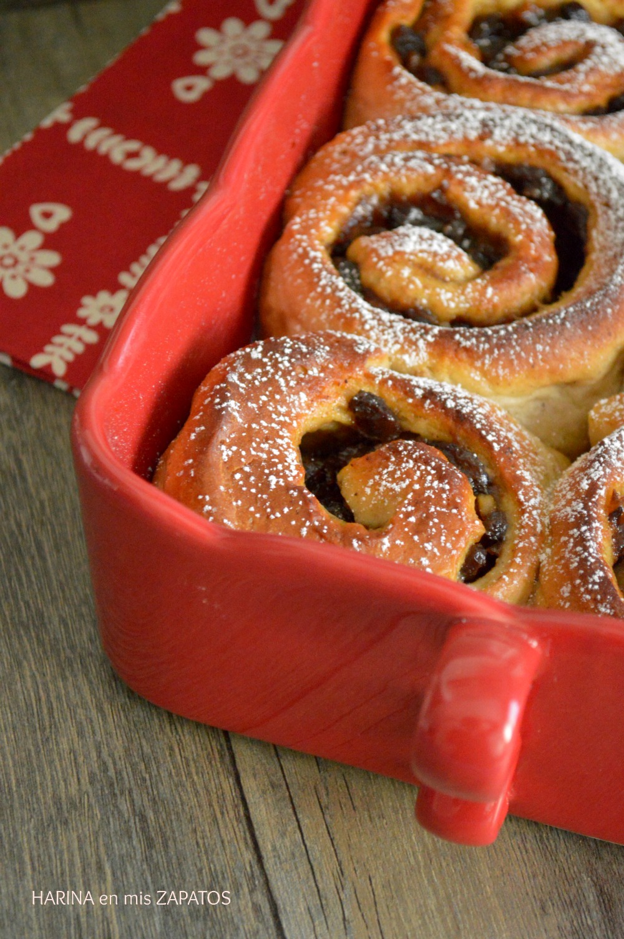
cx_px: 312
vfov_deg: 24.6
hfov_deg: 16.5
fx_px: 2149
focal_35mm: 82
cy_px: 470
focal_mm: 55
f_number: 5.6
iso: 6400
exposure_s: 1/100
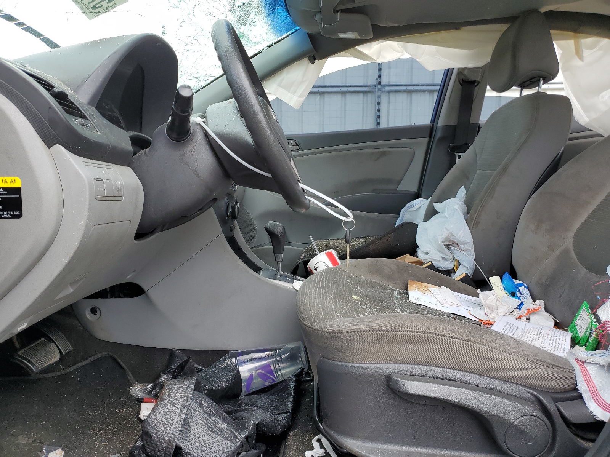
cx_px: 305
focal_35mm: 26
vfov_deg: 53.1
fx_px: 458
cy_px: 228
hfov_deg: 67.3
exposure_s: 1/625
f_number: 1.5
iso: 50
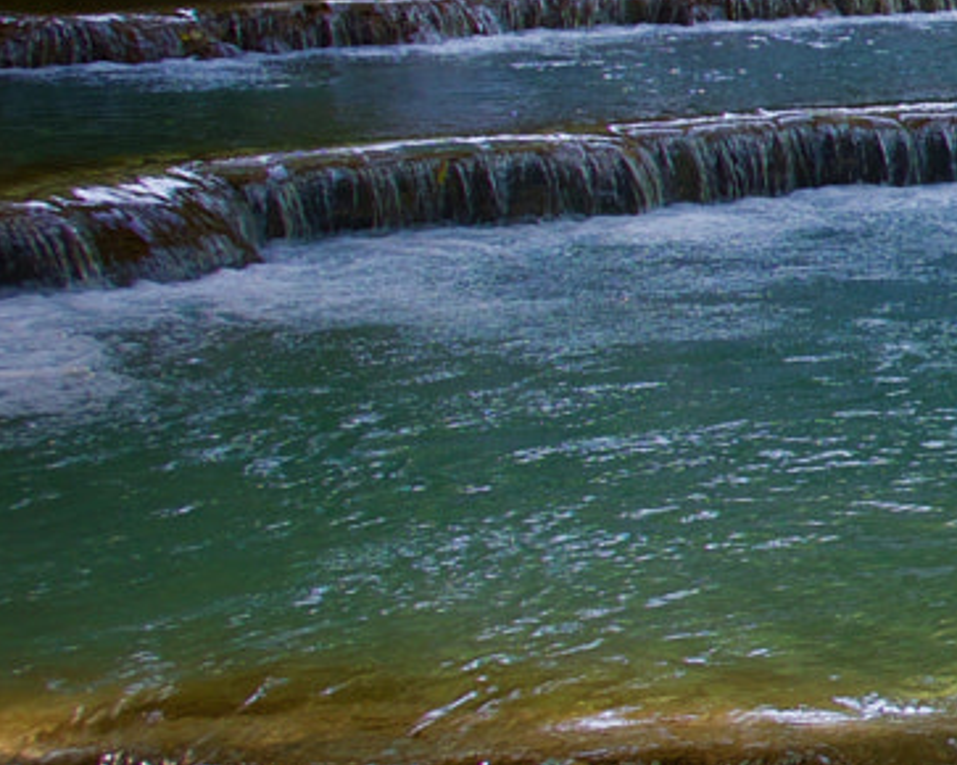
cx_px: 2270
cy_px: 138
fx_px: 3001
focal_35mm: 106
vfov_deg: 14.4
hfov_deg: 13.5
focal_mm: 20
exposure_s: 1/100
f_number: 4
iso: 400
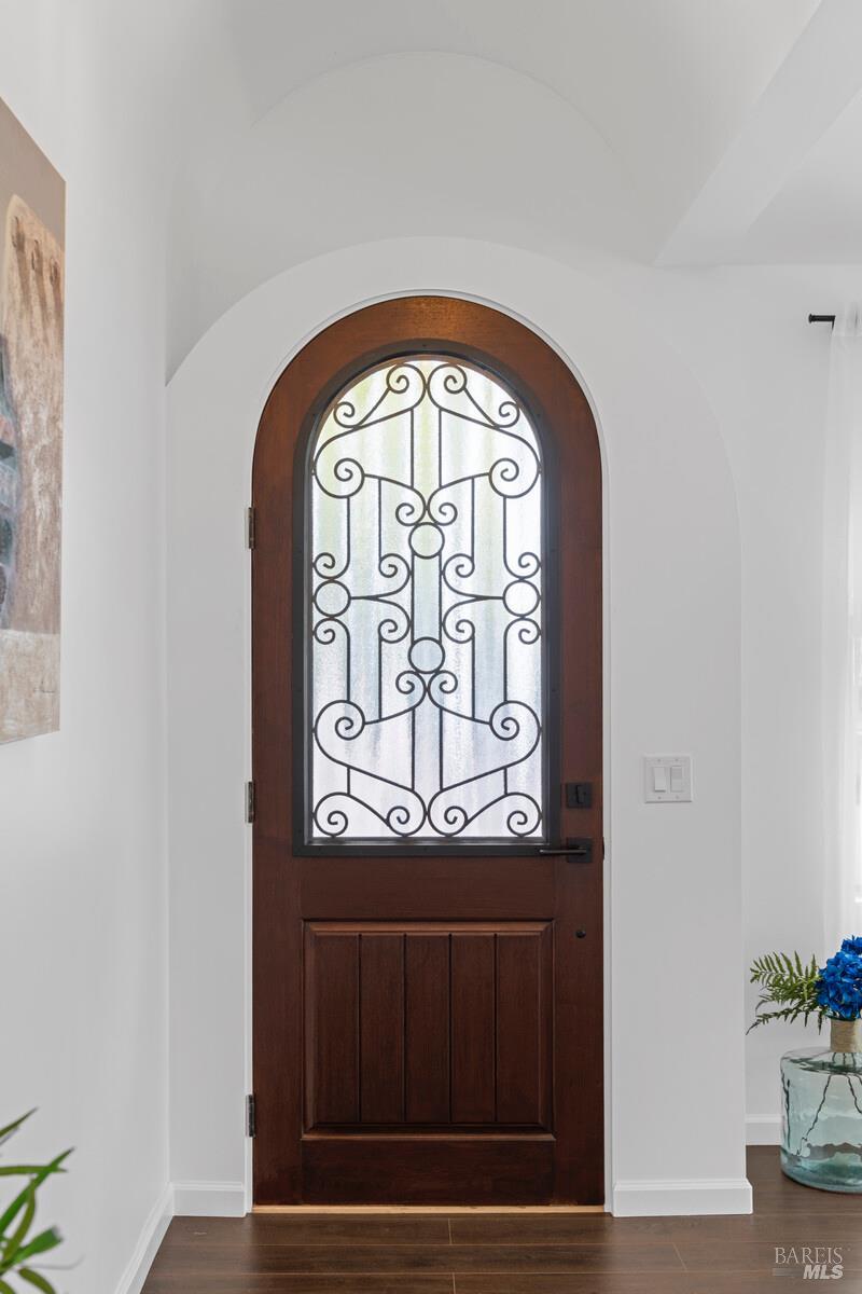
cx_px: 431
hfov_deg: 31.9
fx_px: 1508
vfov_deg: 46.4
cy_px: 647
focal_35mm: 42
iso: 125
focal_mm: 42
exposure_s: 1/2.5
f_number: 7.1
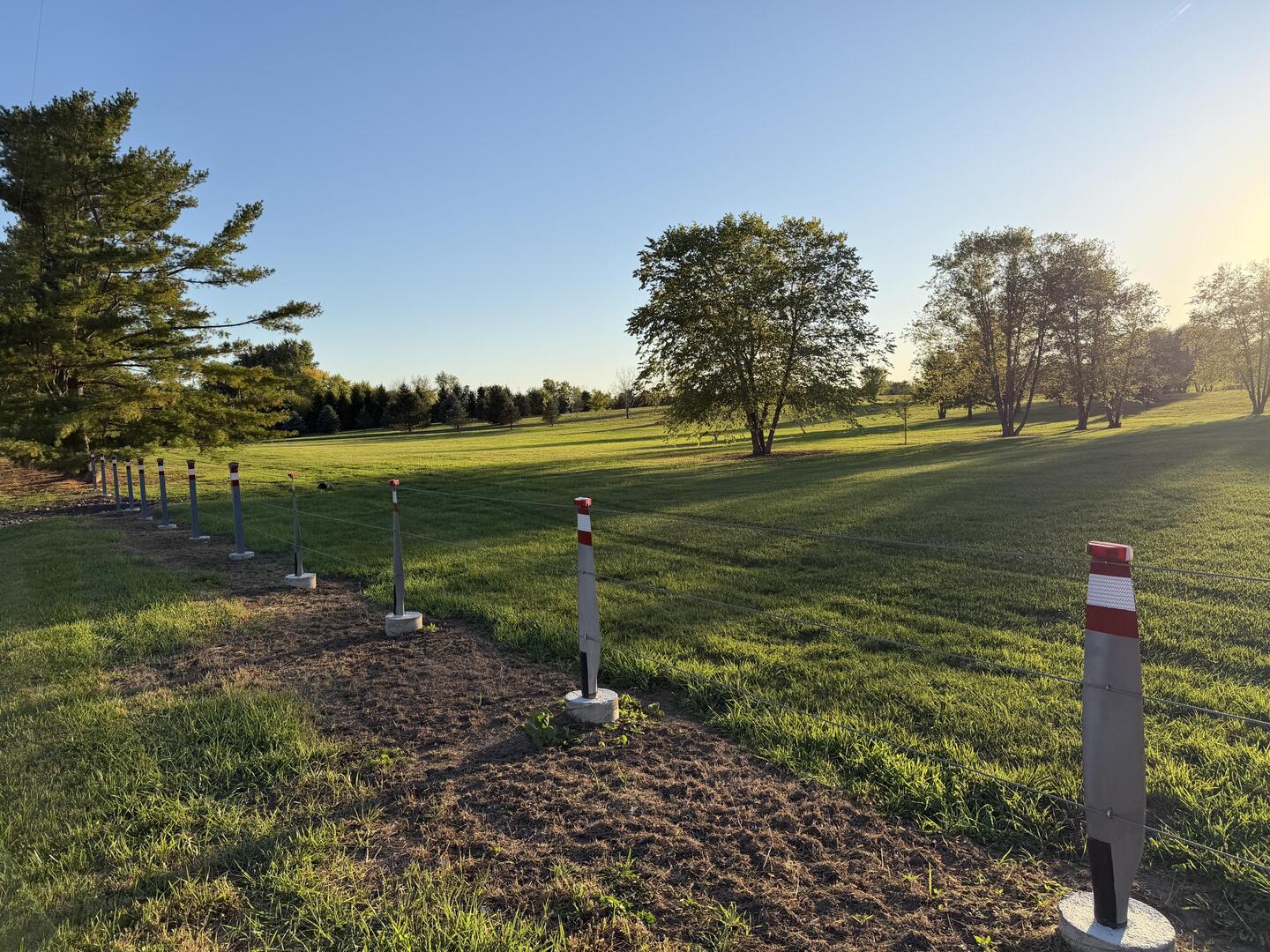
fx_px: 881
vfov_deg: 56.8
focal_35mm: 24
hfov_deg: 71.6
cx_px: 635
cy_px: 476
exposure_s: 1/2801
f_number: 1.78
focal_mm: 6.76
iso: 80
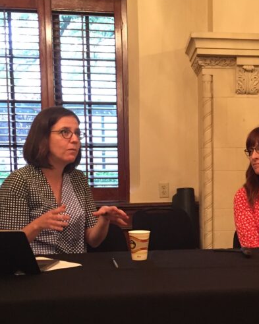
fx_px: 565
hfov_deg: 25.1
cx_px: 231
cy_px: 212
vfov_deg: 31.7
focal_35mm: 59
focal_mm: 4.15
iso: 250
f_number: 2.2
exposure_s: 1/17
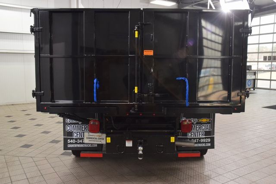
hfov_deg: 57.2
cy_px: 92
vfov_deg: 40.0
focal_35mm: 33
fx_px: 253
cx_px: 138
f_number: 8
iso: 1600
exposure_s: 1/60
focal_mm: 22
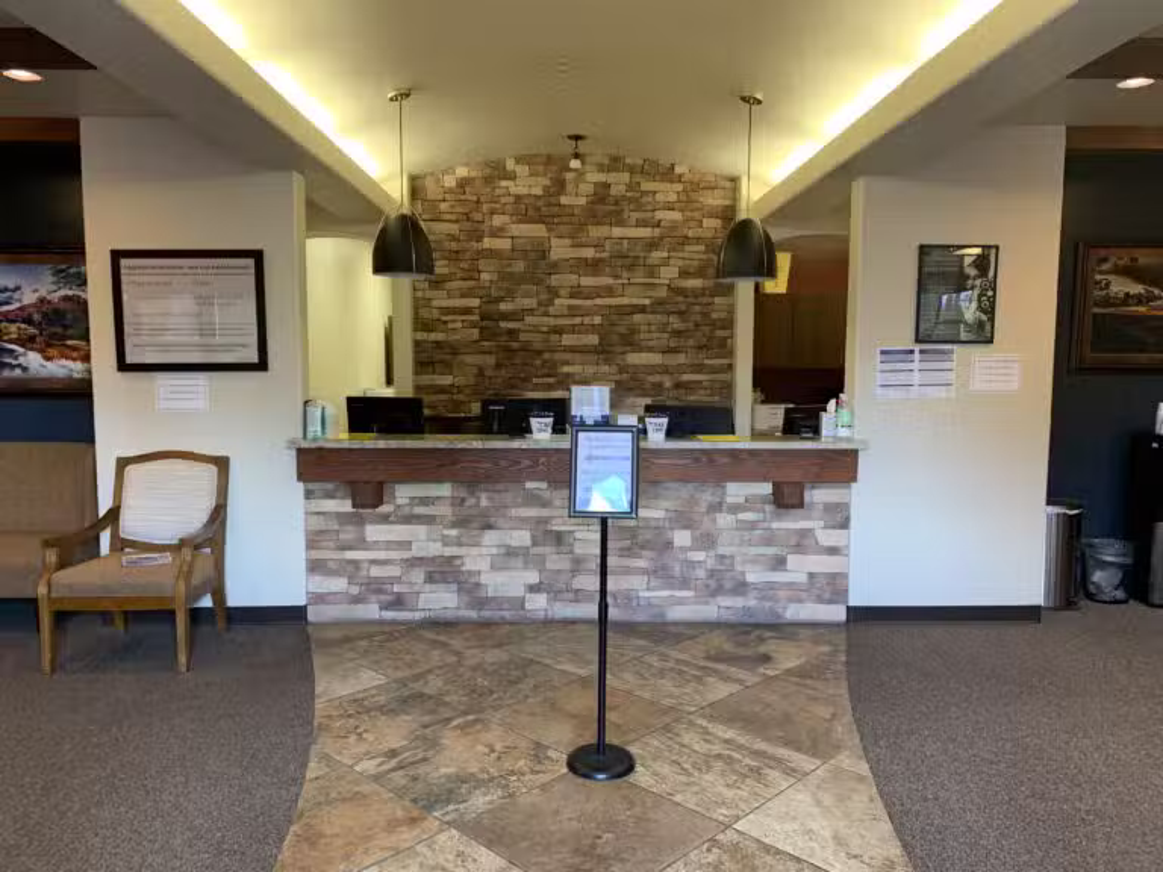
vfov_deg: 53.1
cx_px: 582
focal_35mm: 26
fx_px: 874
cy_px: 436
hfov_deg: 67.3
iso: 200
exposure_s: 1/60
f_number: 1.8
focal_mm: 4.25
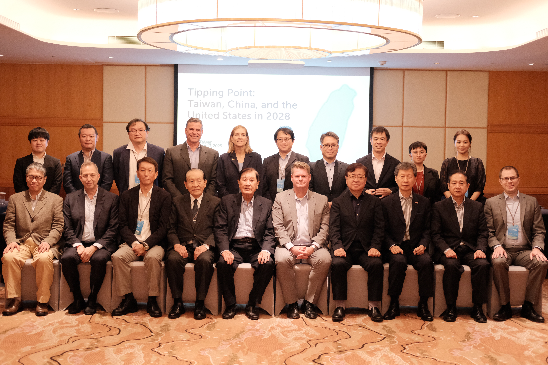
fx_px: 807
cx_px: 274
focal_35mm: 53
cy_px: 182
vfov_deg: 25.5
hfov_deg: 37.5
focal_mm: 35
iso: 5000
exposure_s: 1/400
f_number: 2.5
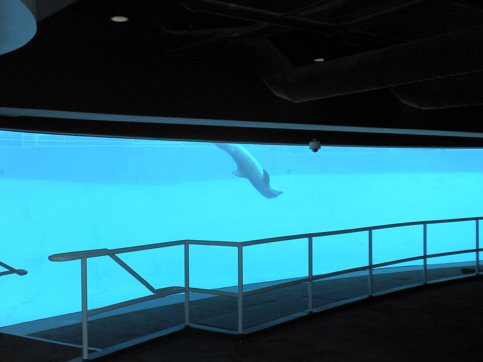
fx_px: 642
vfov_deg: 31.5
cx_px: 210
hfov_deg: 41.2
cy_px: 197
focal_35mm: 46
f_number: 3.5
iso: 90
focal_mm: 6.6
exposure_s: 1/224
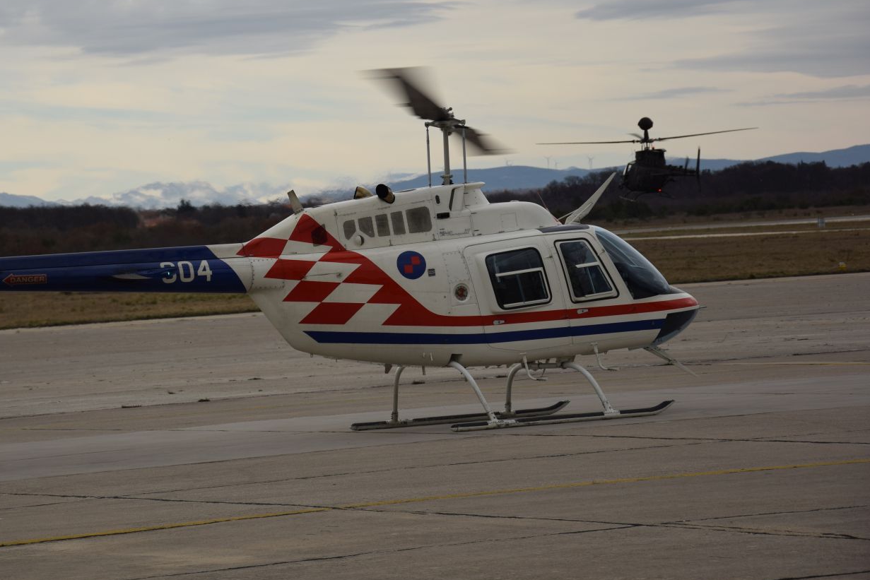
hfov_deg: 13.1
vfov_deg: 8.8
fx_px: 3770
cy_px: 243
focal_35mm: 156
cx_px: 311
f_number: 5.3
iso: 100
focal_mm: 80
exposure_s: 1/500
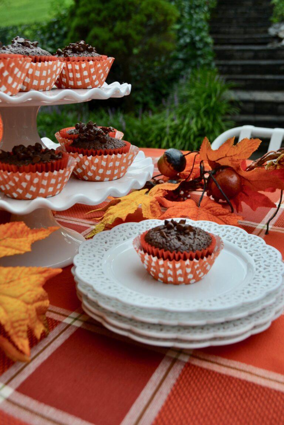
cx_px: 142
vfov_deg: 53.1
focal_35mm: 36
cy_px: 212
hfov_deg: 36.9
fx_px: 426
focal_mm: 24
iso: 100
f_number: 5.6
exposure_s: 1/125
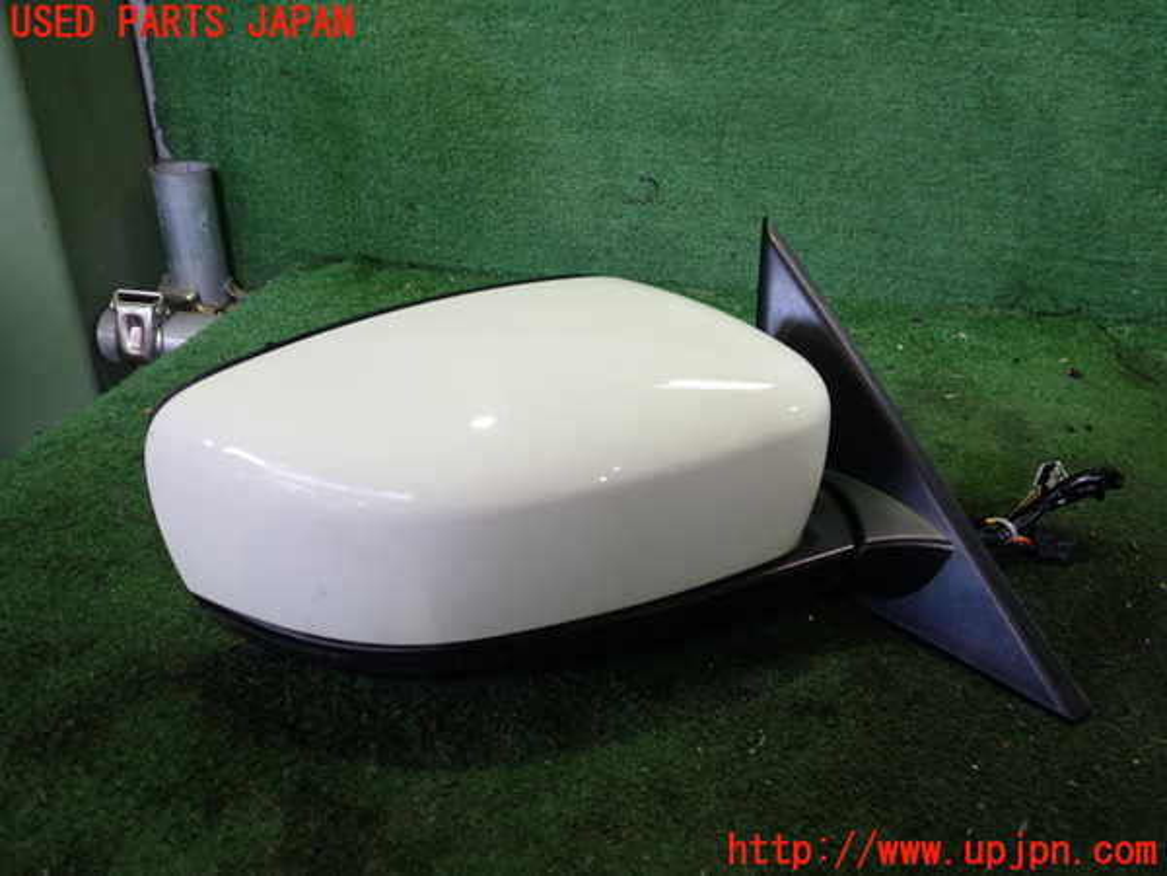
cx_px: 584
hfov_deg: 60.0
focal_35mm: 30
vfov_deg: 46.8
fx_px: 1011
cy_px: 438
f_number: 2.3
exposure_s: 1/40
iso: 200
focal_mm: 5.4
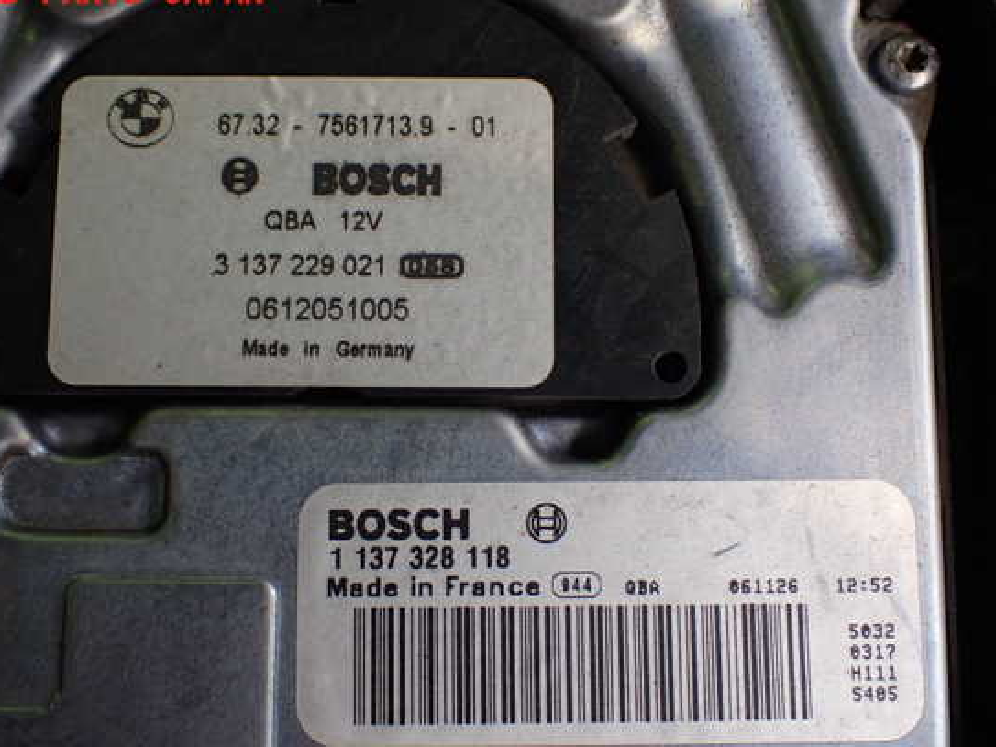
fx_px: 1208
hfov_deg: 44.8
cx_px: 481
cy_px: 382
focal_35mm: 42
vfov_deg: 34.3
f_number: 2.7
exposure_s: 1/160
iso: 250
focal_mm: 6.83
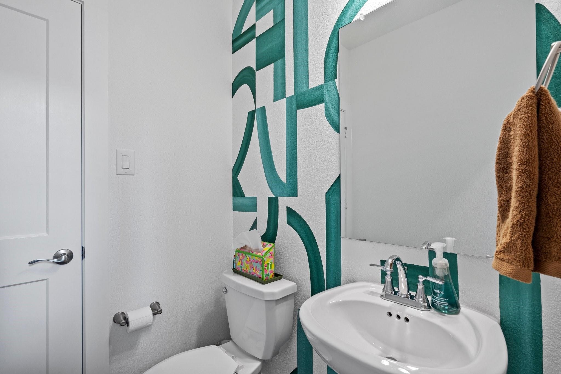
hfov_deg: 96.7
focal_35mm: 16
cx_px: 280
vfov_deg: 73.7
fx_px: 249
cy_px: 187
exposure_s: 1/2.5
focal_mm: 16
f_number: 9
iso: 320
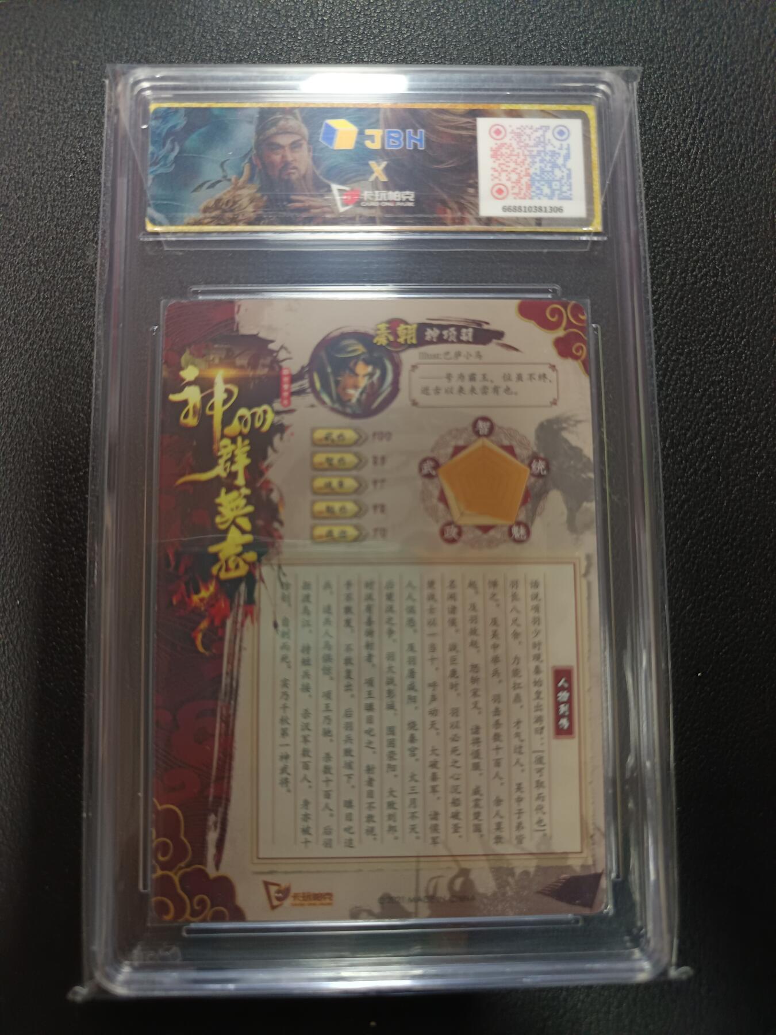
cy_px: 518
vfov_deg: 71.6
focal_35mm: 24
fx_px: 717
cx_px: 388
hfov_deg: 56.8
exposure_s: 1/50
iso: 797
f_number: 1.7
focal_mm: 5.31
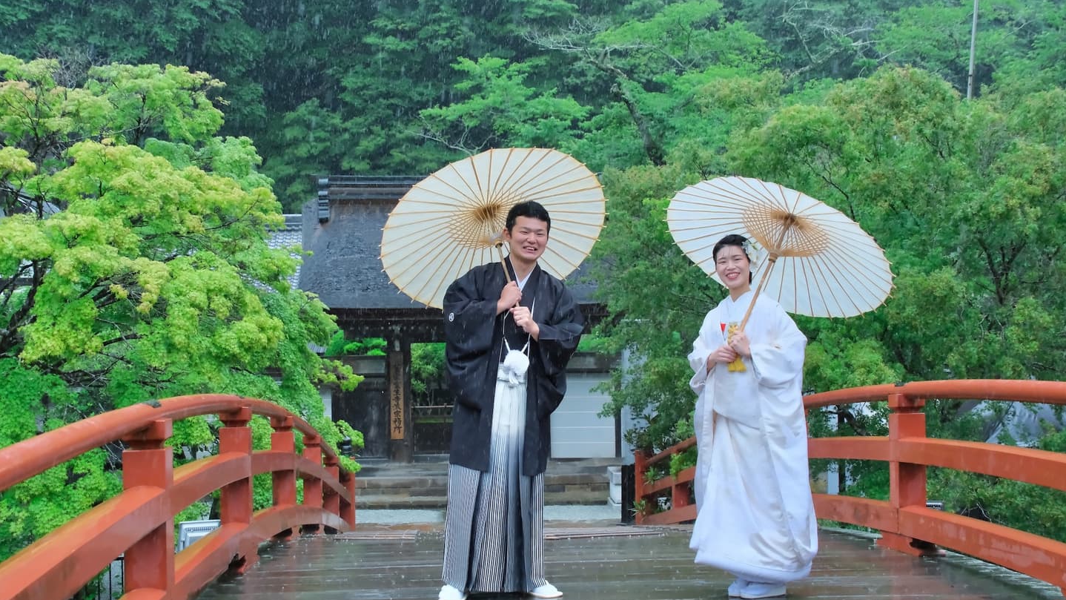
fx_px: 1215
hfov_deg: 47.4
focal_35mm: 43
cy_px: 307
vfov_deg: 27.7
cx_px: 533
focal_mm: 27.5
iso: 2500
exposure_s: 1/500
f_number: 5.6
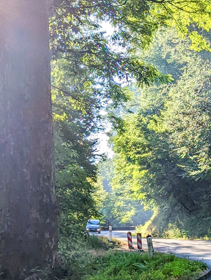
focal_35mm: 87
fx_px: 706
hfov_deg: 16.1
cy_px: 224
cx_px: 275
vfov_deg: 22.2
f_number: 1.85
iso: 46
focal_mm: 6.81
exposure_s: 1/891
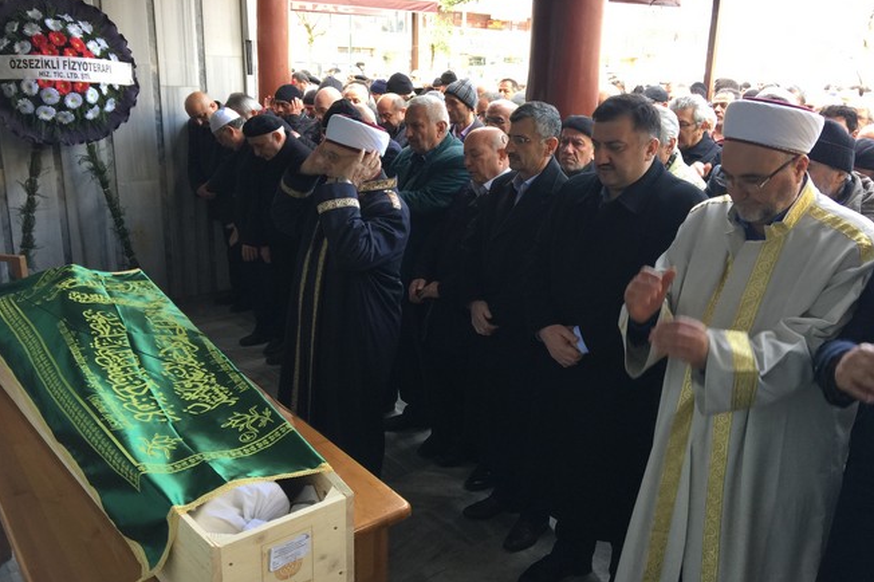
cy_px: 276
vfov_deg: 42.3
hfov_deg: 60.3
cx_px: 444
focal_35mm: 31
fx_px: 752
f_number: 2.2
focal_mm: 4.15
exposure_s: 1/33
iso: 32
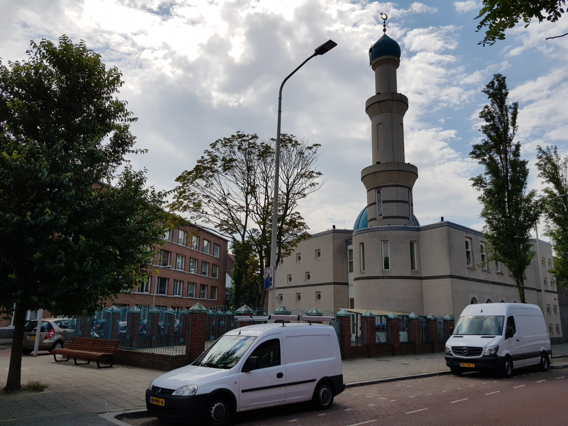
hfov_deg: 67.3
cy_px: 213
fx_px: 427
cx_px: 284
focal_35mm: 26
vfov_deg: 53.1
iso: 40
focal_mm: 4.2
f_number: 1.7
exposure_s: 1/5408
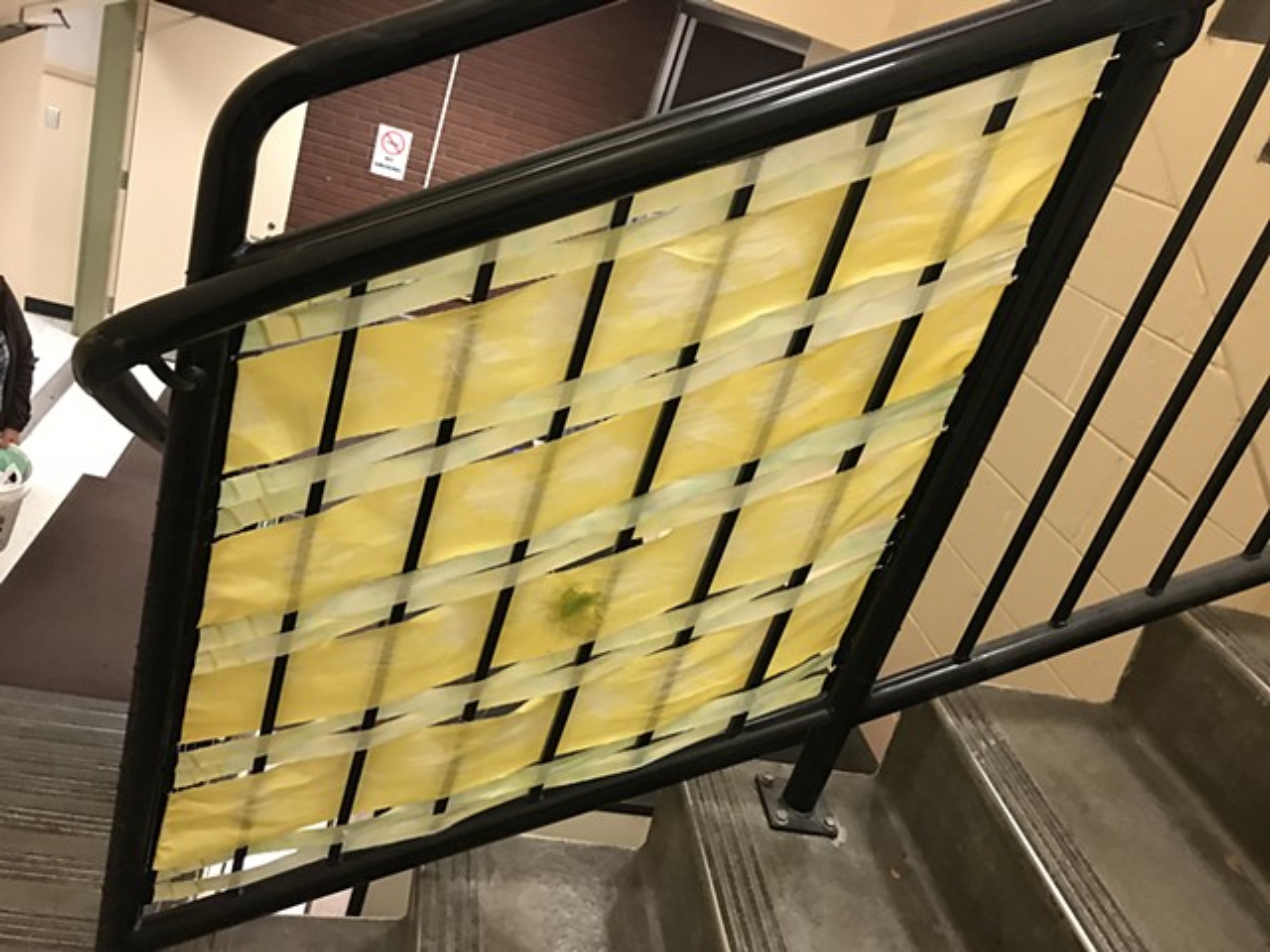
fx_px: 1027
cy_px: 476
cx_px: 635
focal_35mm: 28
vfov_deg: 49.7
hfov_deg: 63.4
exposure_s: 1/10
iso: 100
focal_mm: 4
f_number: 1.8
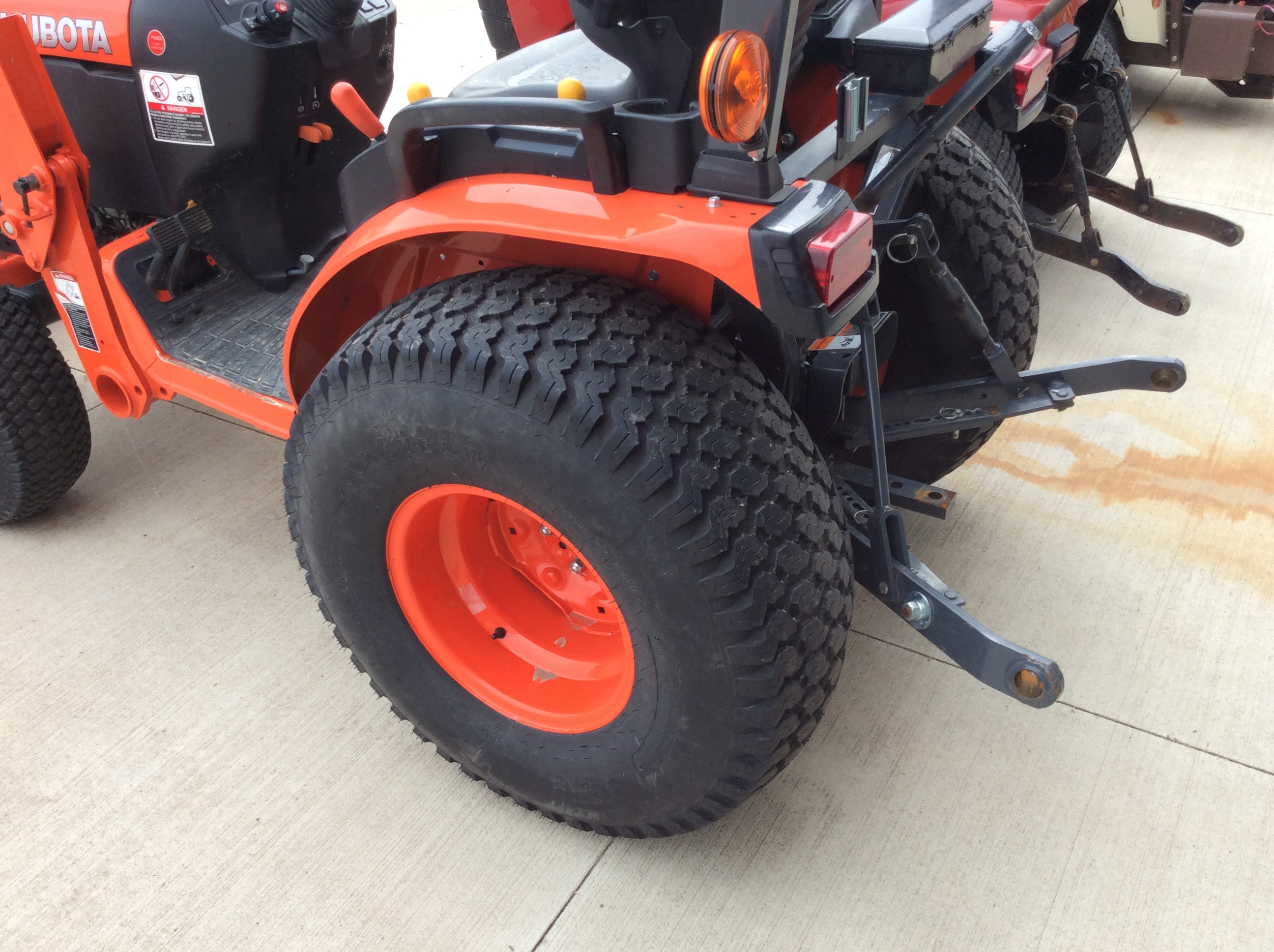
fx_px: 1176
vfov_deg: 44.1
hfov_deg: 56.9
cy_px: 476
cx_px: 637
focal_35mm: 32
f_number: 2.4
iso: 32
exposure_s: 1/219
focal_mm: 3.3
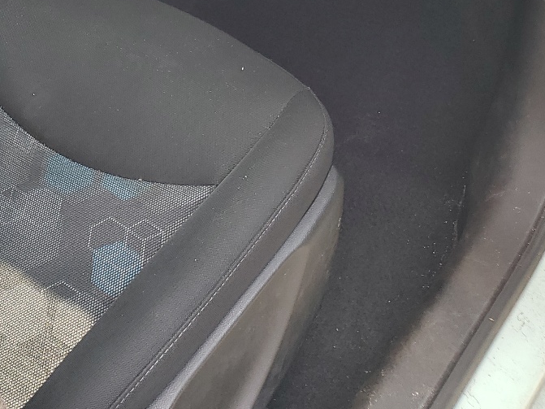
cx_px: 39
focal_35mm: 62
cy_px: -71
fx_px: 976
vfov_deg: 22.0
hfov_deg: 29.7
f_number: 1.5
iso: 50
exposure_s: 1/294
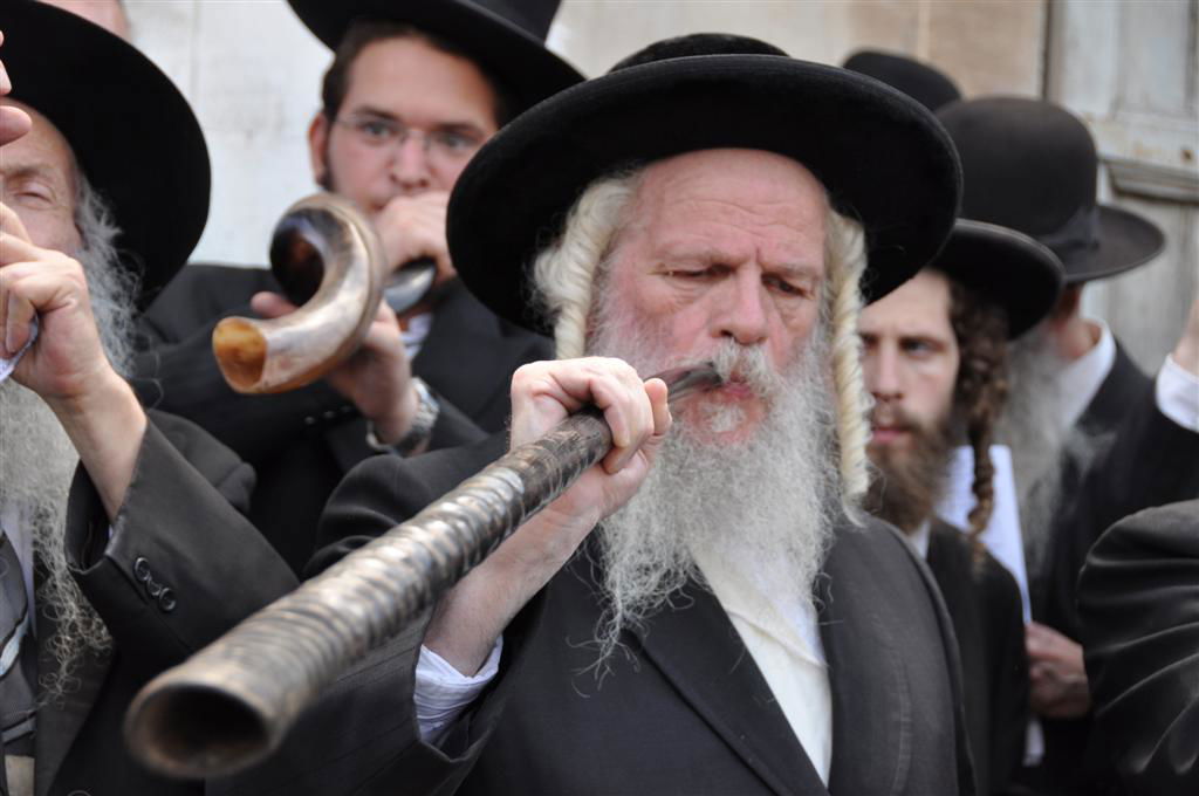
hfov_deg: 20.9
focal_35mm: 98
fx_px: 3243
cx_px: 600
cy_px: 398
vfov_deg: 14.0
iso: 400
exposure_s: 1/250
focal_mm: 65
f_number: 5
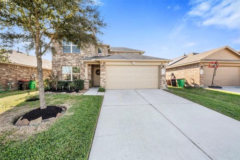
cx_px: 120
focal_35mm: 12
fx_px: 80
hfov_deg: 112.6
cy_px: 80
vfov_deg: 90.0
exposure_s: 1/8
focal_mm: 12
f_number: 9
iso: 800
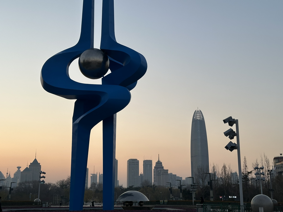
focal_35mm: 48
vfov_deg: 30.3
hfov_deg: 39.7
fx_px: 392
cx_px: 142
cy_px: 106
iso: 64
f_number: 1.78
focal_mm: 6.86
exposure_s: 1/379
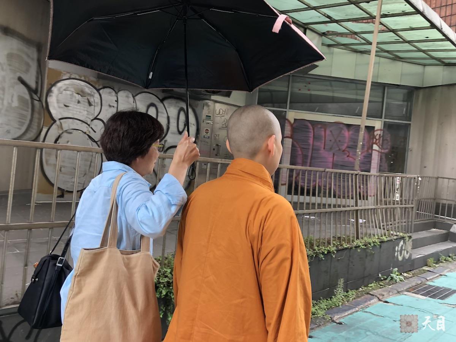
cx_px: 228
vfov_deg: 49.7
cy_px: 171
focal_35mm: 28
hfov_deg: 63.4
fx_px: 369
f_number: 1.8
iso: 32
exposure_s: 1/120
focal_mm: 3.99
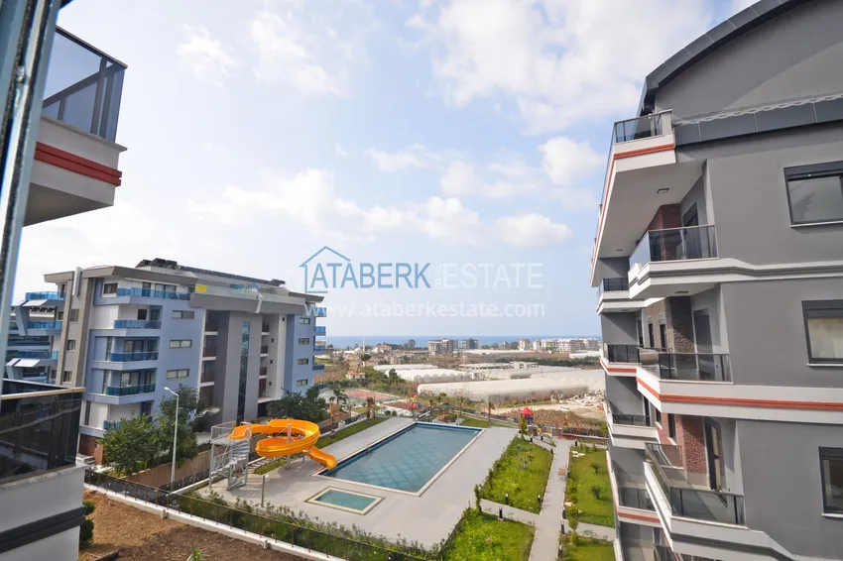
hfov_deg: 95.0
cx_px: 422
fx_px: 386
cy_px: 280
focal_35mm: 16
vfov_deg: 72.0
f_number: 7.1
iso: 100
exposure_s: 1/250
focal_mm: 11
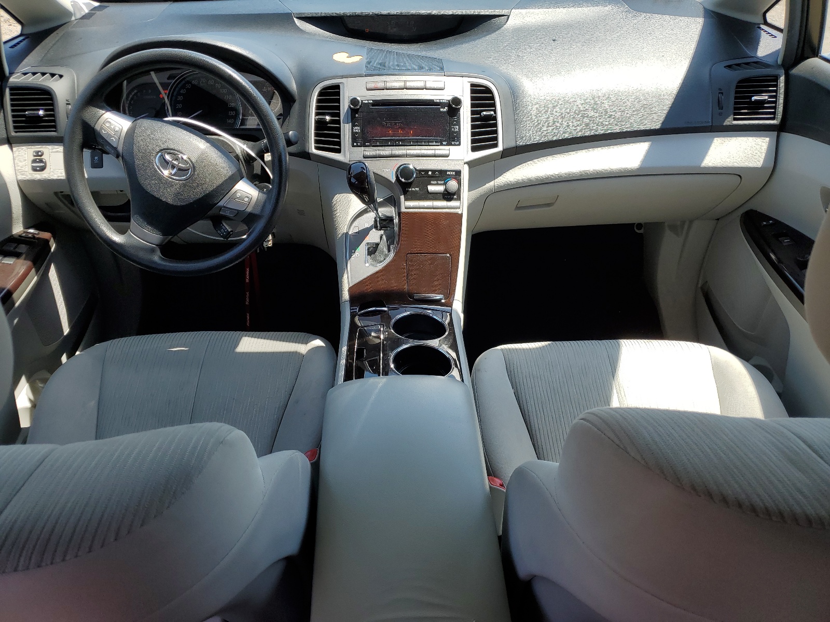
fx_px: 623
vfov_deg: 53.1
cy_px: 311
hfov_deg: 67.3
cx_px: 415
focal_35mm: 26
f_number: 1.5
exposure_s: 1/833
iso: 50
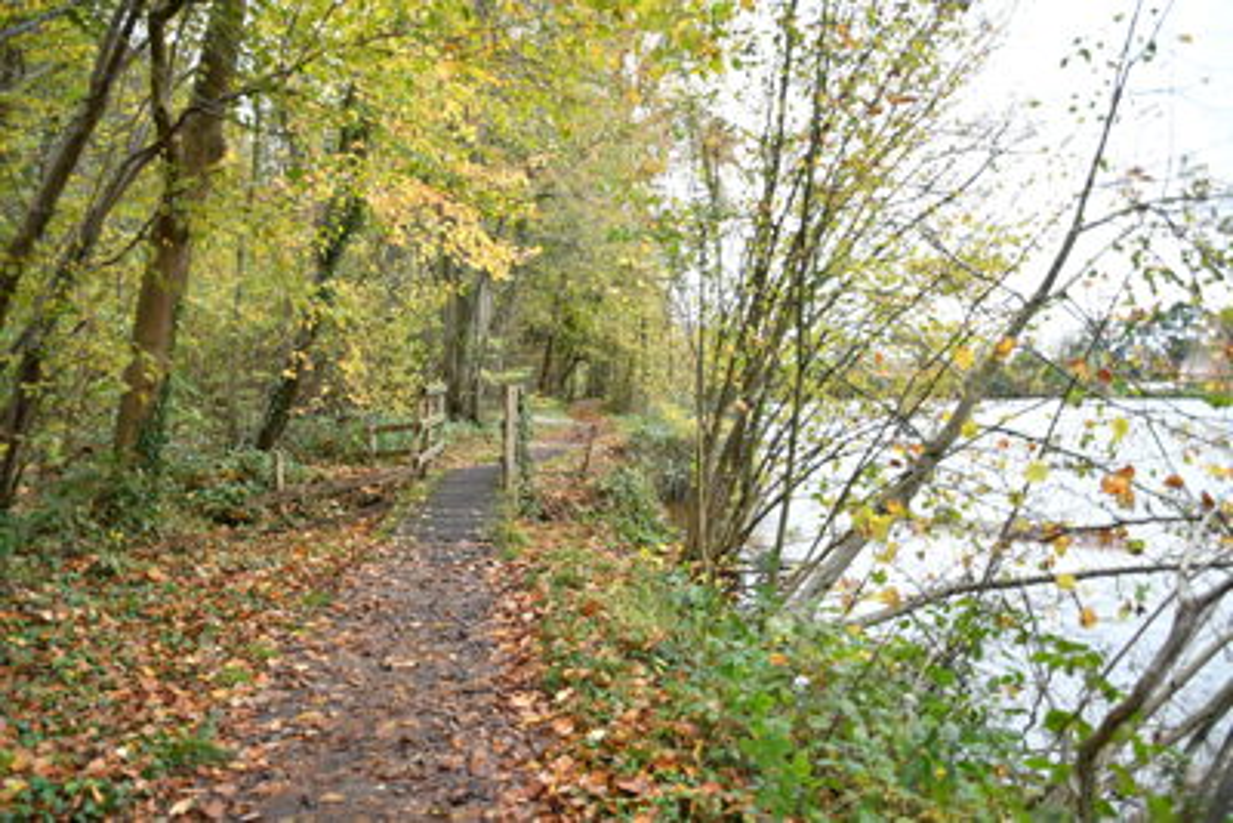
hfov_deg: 73.7
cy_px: 412
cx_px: 616
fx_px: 822
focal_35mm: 24
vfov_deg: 53.2
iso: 800
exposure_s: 1/50
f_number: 3.5
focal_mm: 16
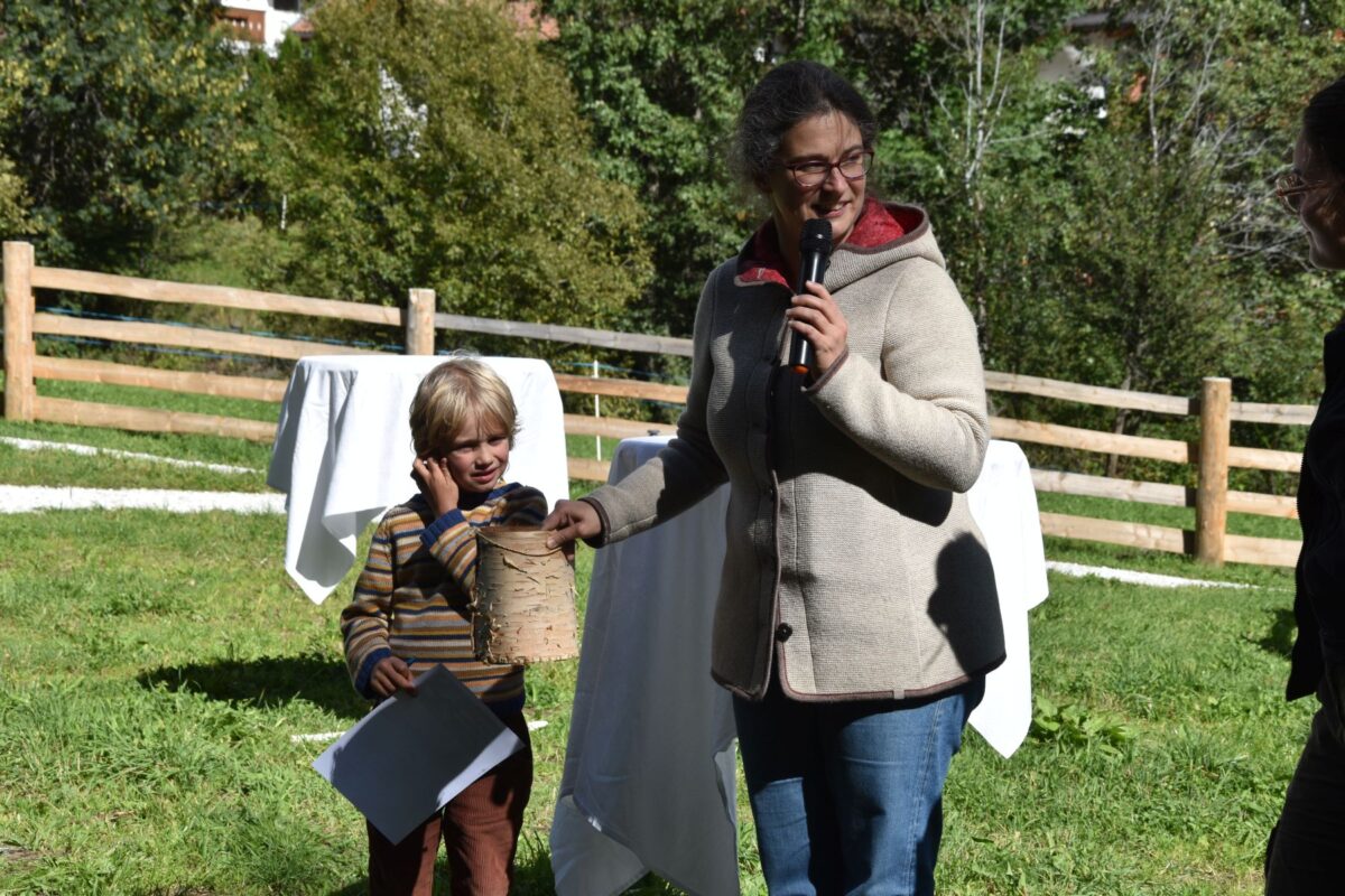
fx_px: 2914
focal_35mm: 78
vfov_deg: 17.5
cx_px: 672
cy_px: 448
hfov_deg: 26.0
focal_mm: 52
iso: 200
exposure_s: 1/400
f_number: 10
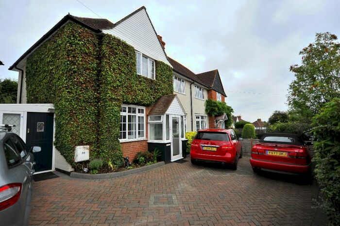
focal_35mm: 17
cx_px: 170
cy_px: 113
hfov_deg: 93.3
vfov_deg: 70.4
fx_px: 160
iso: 320
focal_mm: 17
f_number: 3.3
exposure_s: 1/750
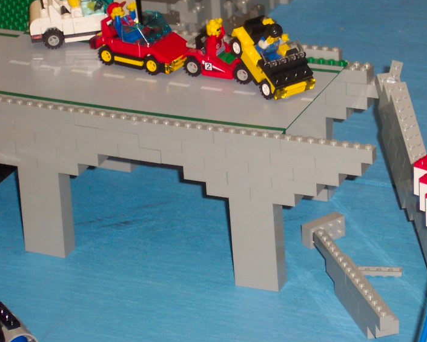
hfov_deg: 11.7
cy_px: 129
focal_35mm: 164
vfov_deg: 9.4
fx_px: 2073
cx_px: 314
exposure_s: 1/90
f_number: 4.8
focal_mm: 24
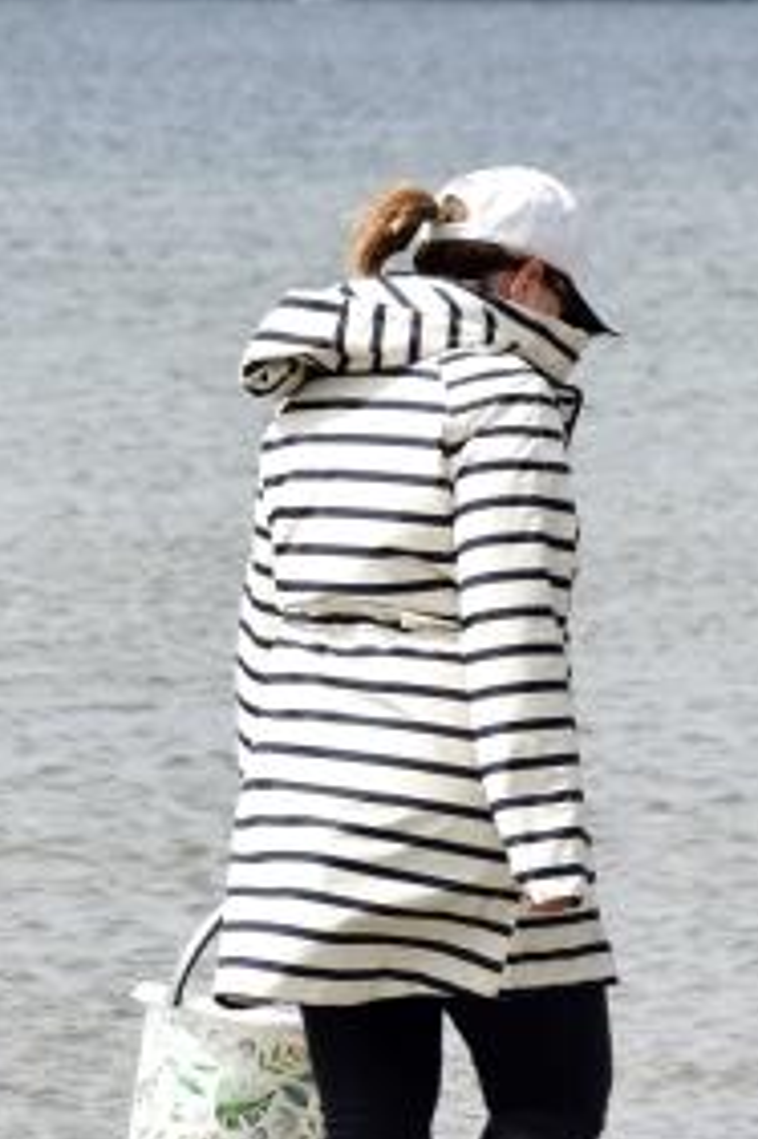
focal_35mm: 575
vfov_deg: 3.6
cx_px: 326
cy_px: 515
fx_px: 18176
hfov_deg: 2.4
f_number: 5.6
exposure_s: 1/800
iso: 125
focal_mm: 105
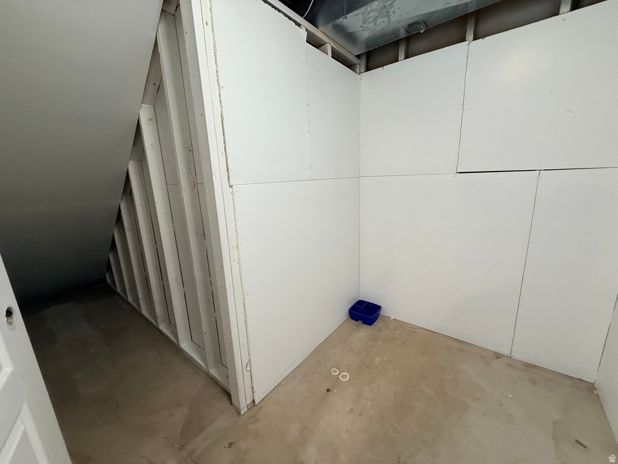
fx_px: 250
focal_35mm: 14
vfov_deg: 85.7
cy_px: 232
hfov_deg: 102.1
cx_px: 309
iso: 250
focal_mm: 2.22
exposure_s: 1/60
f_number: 2.2
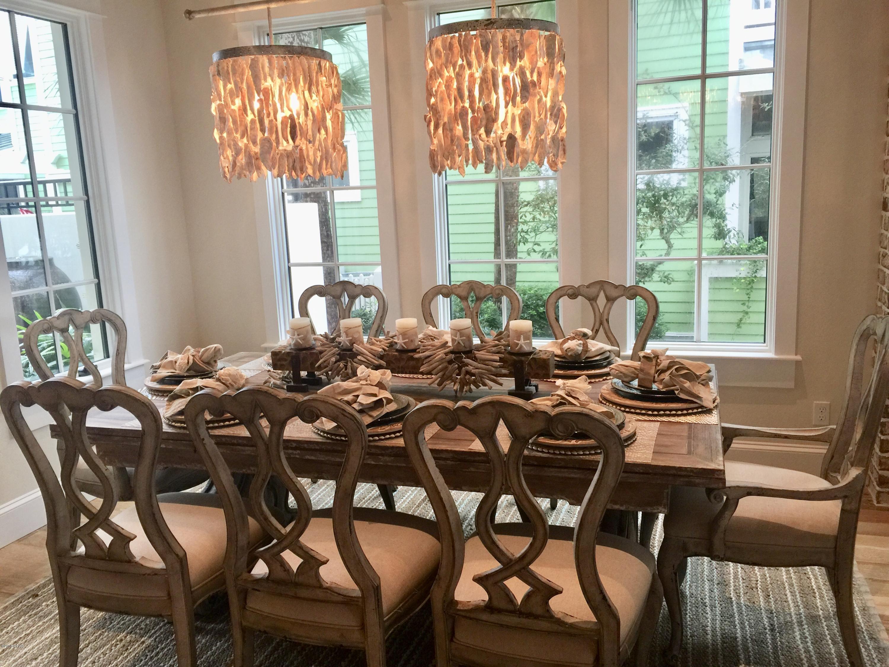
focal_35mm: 29
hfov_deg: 61.7
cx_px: 444
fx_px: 745
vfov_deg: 48.2
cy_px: 334
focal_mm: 4.15
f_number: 2.2
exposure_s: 1/30
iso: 40
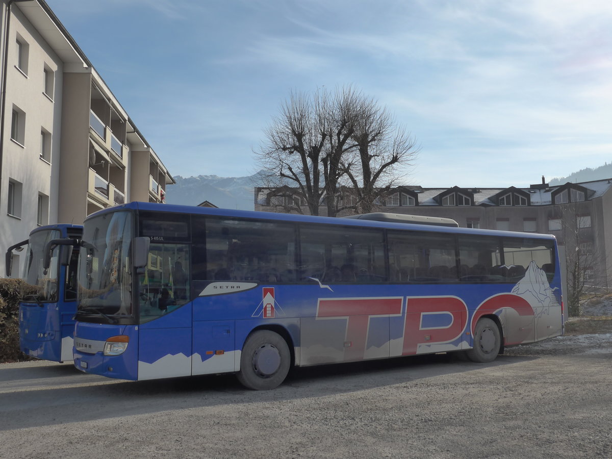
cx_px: 306
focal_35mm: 36
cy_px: 230
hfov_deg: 51.4
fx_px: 636
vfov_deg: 39.7
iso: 160
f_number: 5
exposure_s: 1/800
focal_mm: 7.5
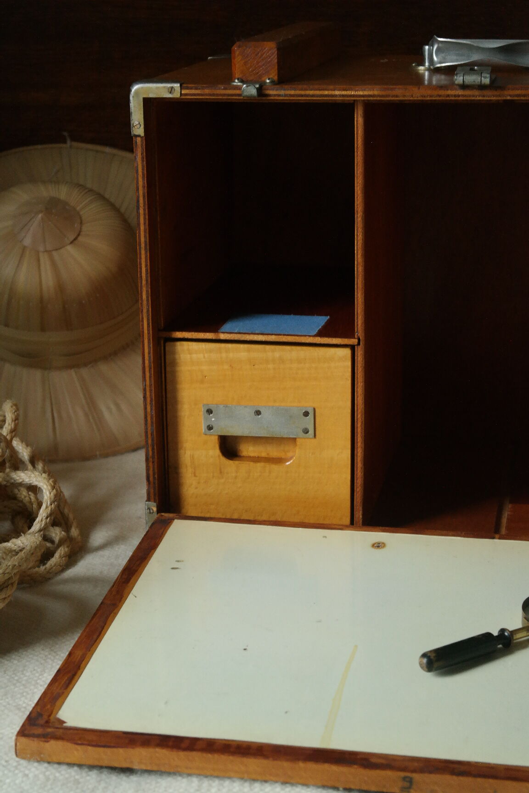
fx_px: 1697
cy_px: 396
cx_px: 264
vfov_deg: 26.3
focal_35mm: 77
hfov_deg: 17.7
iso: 1600
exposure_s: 1/30
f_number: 5.6
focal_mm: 50
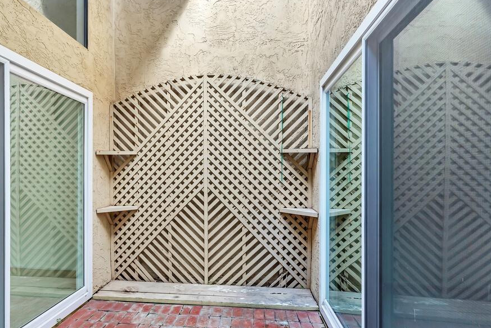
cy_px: 179
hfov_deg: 80.6
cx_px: 208
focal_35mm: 21
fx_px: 287
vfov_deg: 59.5
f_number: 10
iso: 400
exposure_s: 1/30
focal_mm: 17
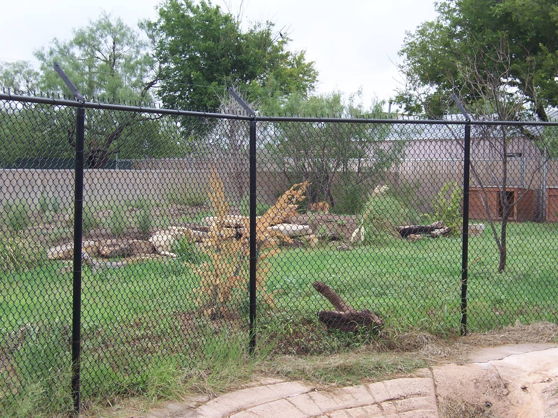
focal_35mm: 73
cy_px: 209
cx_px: 279
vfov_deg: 20.2
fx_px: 1177
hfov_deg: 26.7
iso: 80
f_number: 4.8
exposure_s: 1/125
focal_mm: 12.1
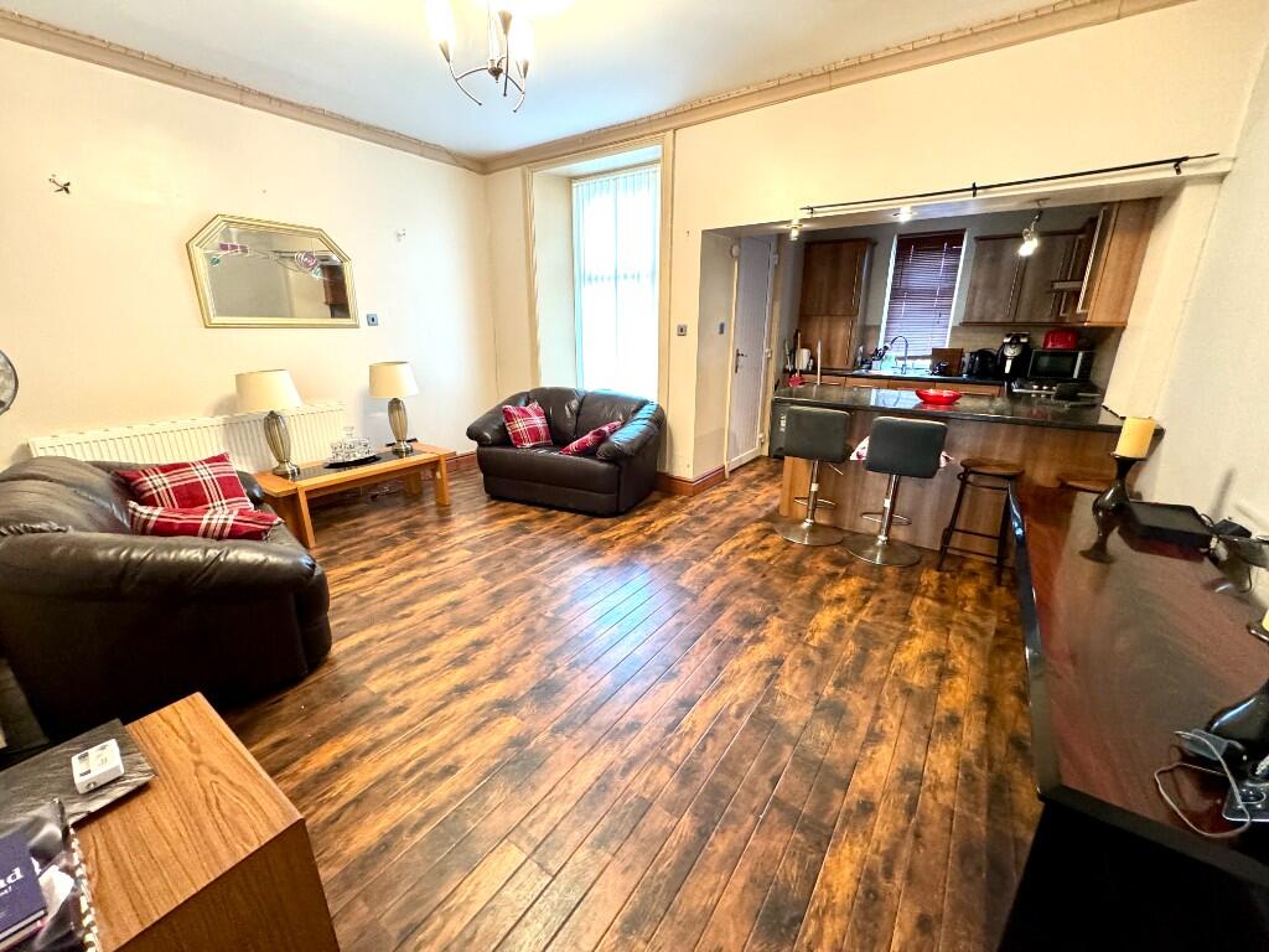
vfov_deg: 85.7
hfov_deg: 102.1
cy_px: 476
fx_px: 513
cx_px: 634
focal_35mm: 14
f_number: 2.2
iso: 500
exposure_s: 1/50
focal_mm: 2.22
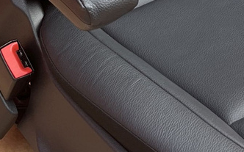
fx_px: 884
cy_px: -184
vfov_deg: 9.1
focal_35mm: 133
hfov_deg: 15.7
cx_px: 179
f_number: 1.6
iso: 50
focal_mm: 5.1
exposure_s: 1/122
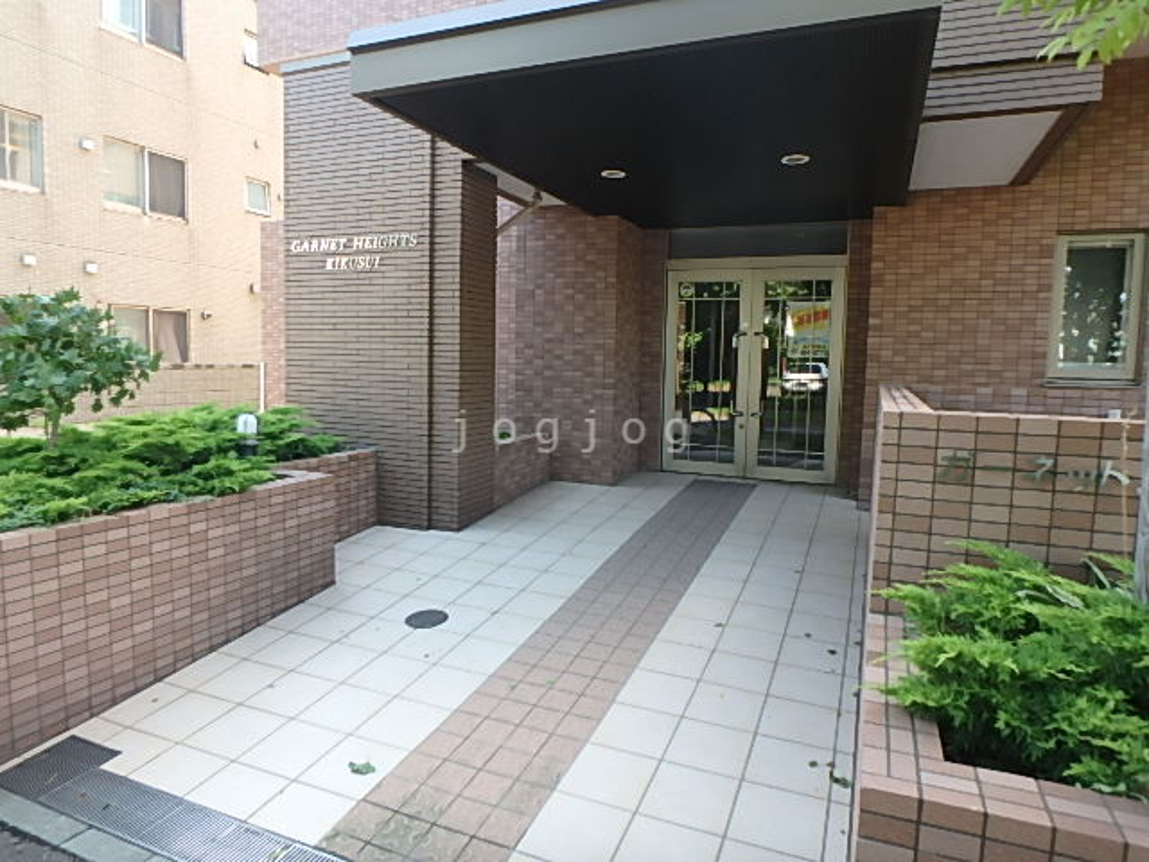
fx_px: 697
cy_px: 431
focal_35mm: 21
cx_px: 574
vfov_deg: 63.4
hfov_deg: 79.0
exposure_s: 1/60
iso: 125
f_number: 3.5
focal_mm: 3.7
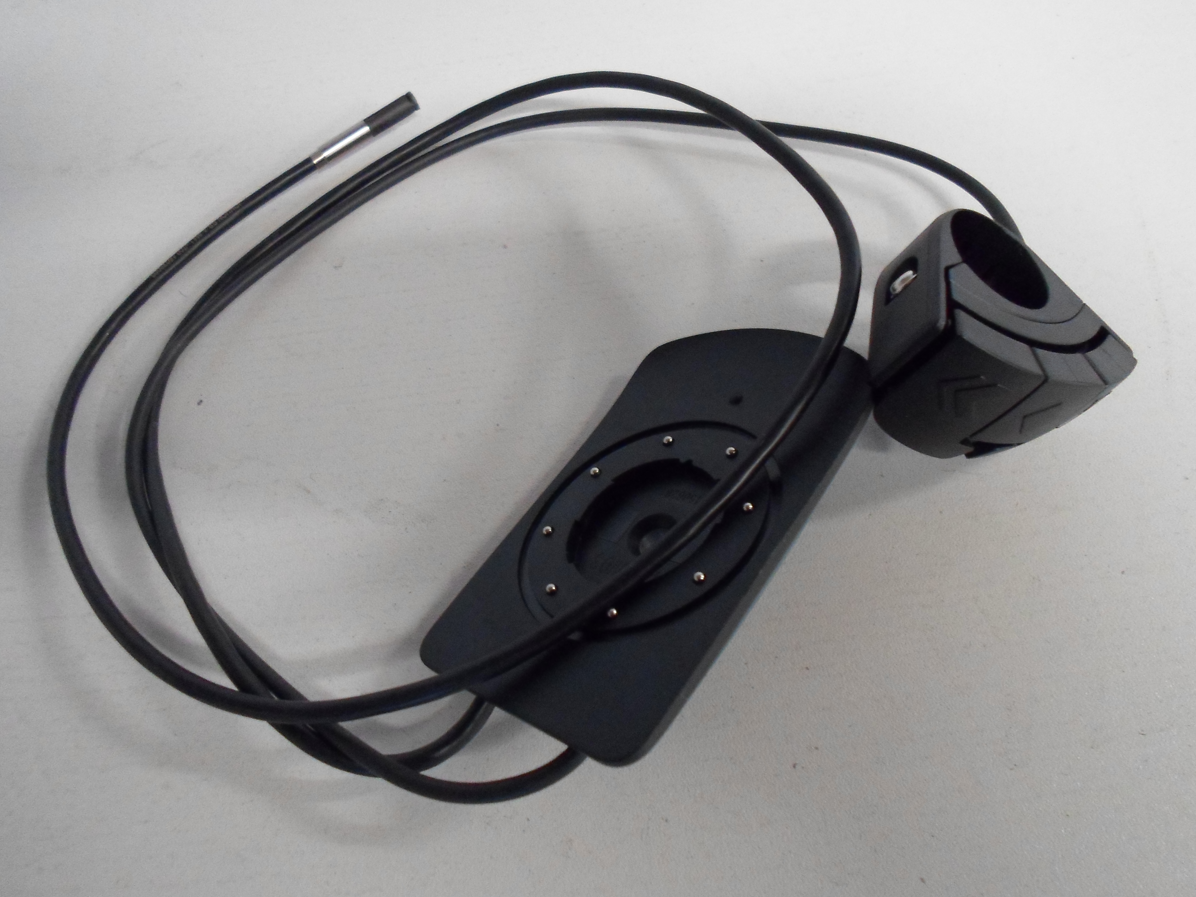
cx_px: 584
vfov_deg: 51.4
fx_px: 933
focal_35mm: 27
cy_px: 447
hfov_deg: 65.3
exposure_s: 1/20
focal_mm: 4.5
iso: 400
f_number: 2.5
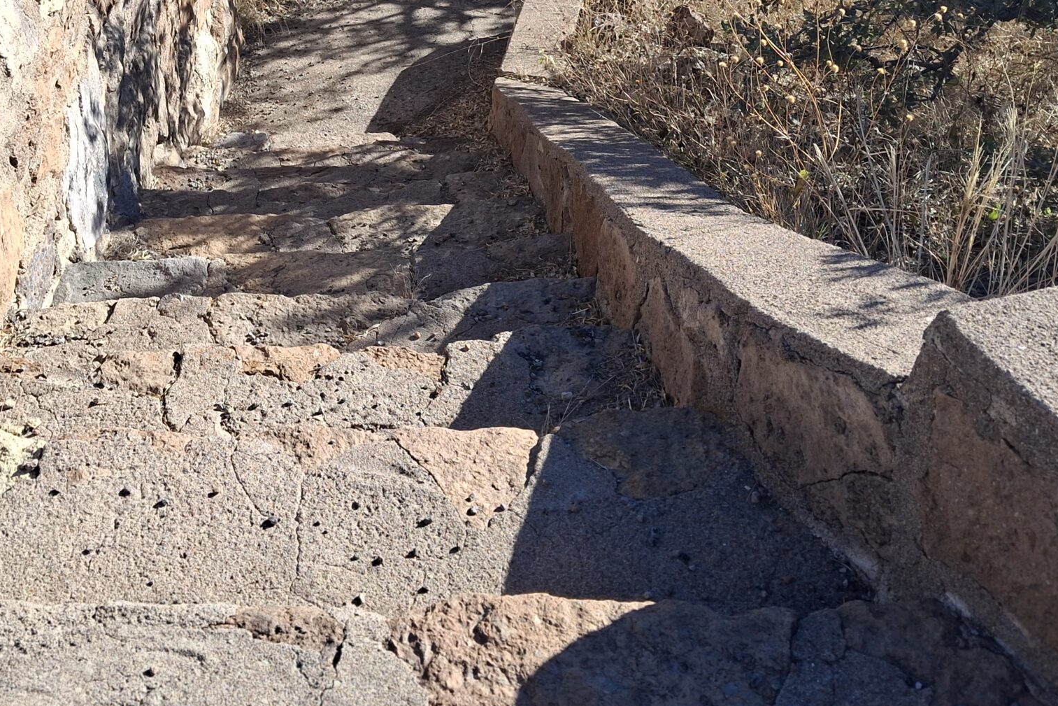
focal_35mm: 44
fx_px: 1293
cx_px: 412
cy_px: 89
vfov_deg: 29.4
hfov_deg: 44.2
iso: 25
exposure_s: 1/592
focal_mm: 4.69
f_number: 1.8
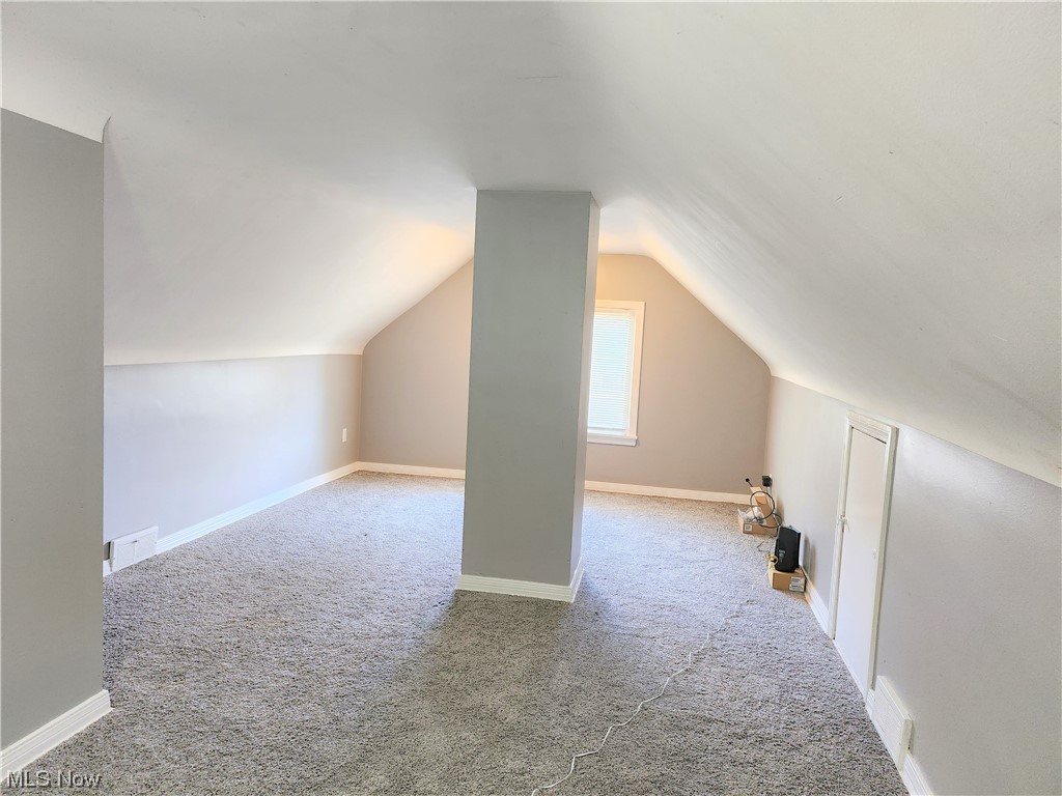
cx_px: 531
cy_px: 398
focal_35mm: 24
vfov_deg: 56.8
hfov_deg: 71.6
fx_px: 736
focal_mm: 5
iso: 500
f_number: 1.8
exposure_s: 1/120
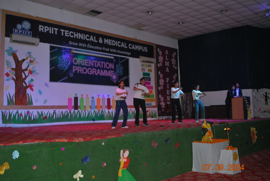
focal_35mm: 36
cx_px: 135
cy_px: 90
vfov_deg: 37.0
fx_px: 270
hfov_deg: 53.1
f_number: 4.2
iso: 360
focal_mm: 24
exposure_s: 1/60
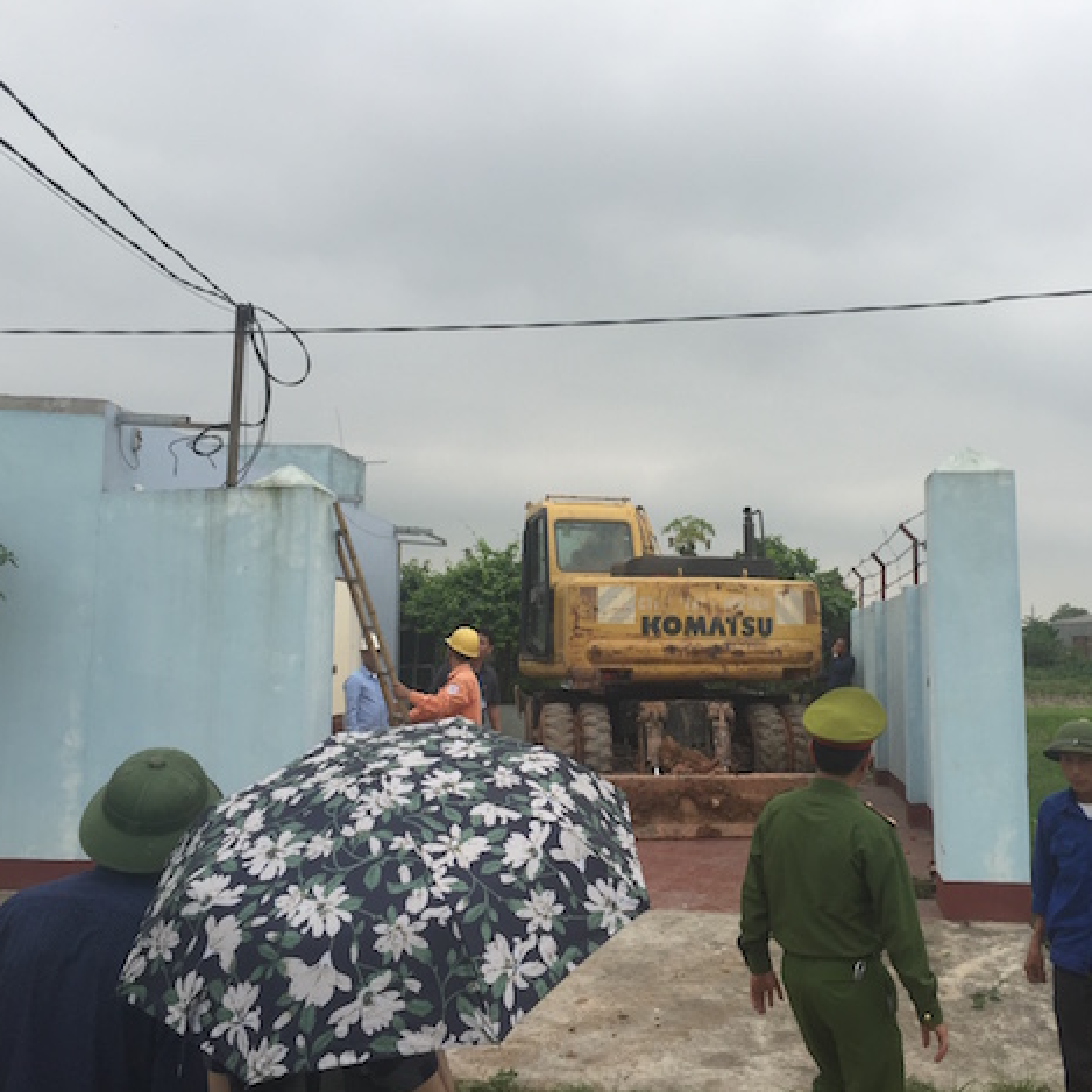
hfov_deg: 47.0
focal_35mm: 35
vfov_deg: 47.2
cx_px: 654
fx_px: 1249
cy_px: 540
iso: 32
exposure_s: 1/682
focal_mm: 4.15
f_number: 2.2
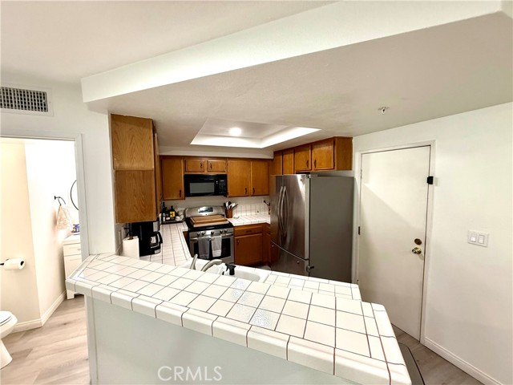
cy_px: 192
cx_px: 256
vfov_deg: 85.7
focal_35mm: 14
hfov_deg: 102.1
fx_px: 207
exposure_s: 1/60
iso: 320
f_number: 2.2
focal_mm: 2.22
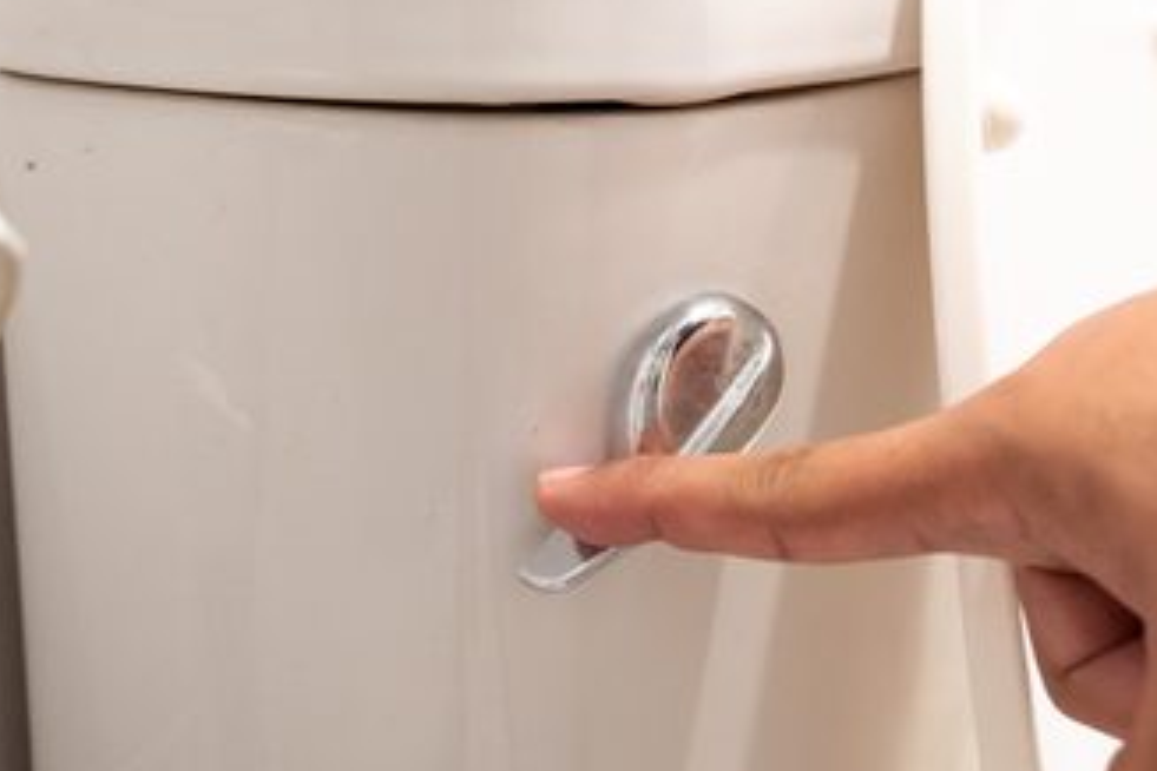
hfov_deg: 25.4
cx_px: 1069
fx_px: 2475
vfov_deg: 17.5
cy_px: 126
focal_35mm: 77
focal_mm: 36
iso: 800
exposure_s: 1/60
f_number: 2.8
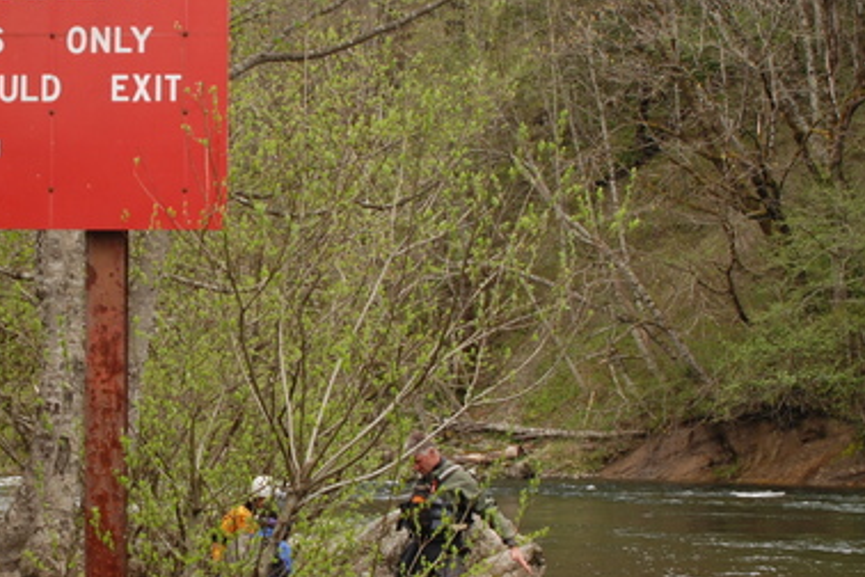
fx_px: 2138
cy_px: 367
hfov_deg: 22.6
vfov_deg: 15.3
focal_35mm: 89
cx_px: 190
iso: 200
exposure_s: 1/160
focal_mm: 28
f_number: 6.3
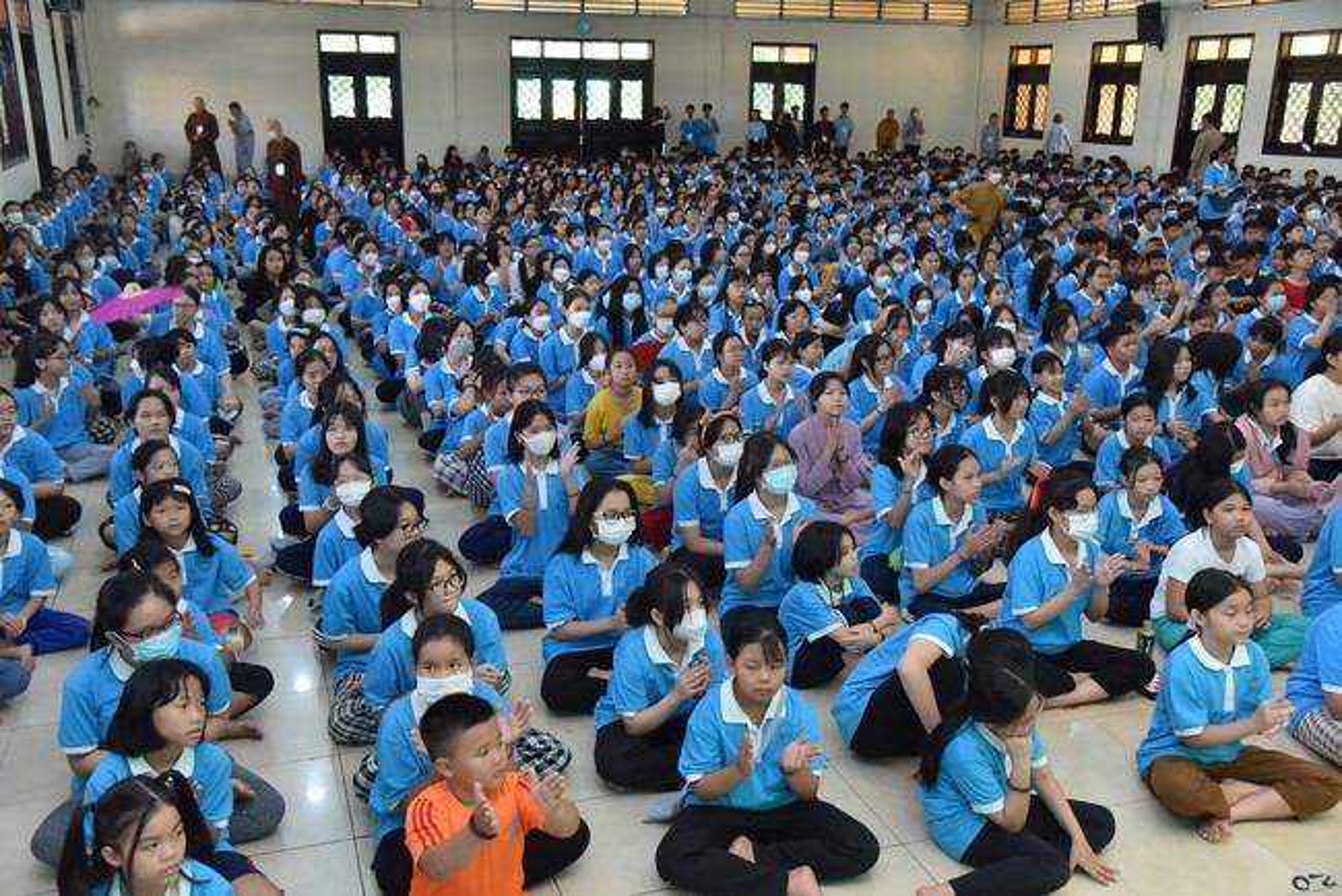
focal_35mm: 34
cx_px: 671
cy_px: 448
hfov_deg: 55.8
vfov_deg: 38.9
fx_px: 1268
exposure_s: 1/125
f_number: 5
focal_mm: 34
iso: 2000
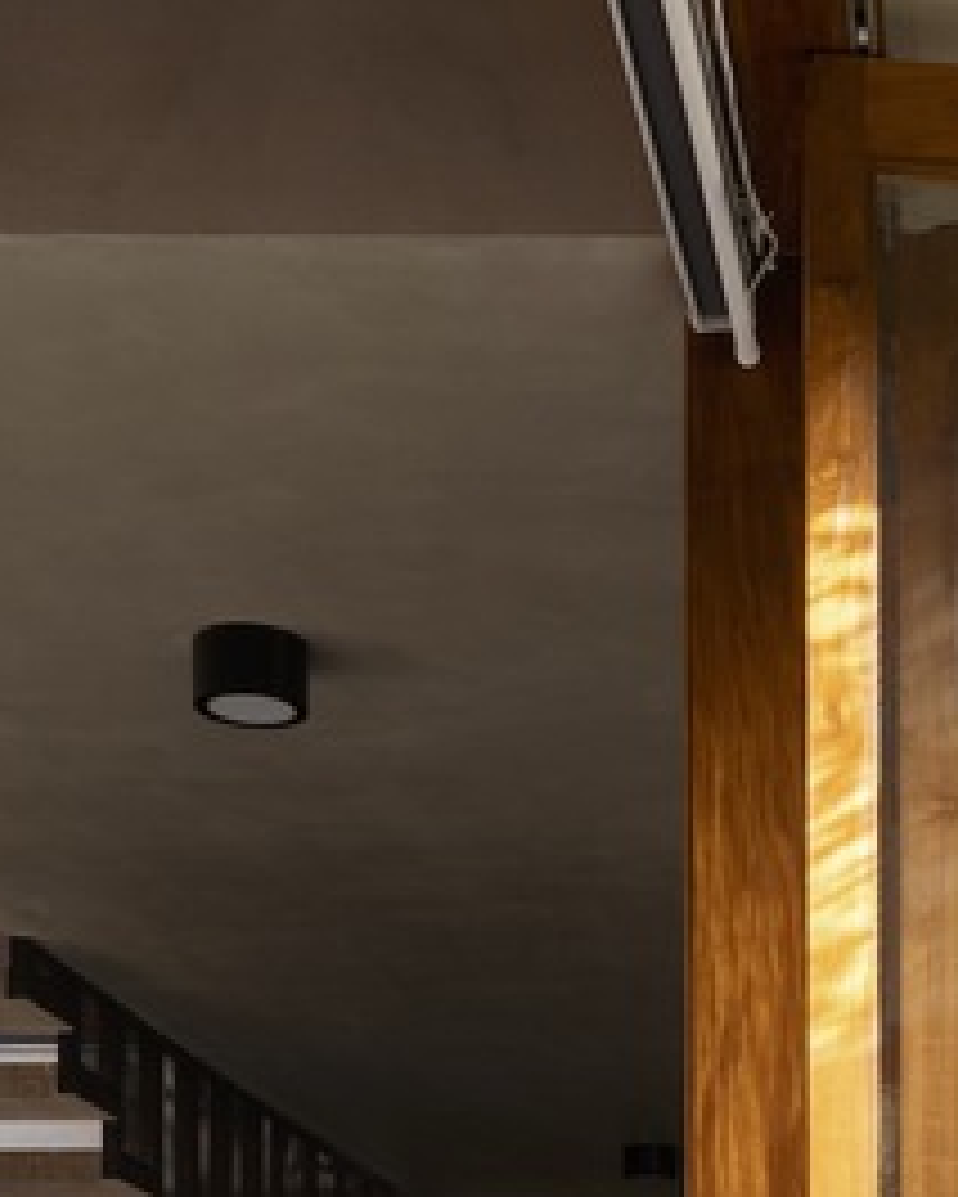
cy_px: 1449
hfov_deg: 19.6
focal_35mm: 74
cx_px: 1120
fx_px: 2621
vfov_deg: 23.4
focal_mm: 14
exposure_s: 2
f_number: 11
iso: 100
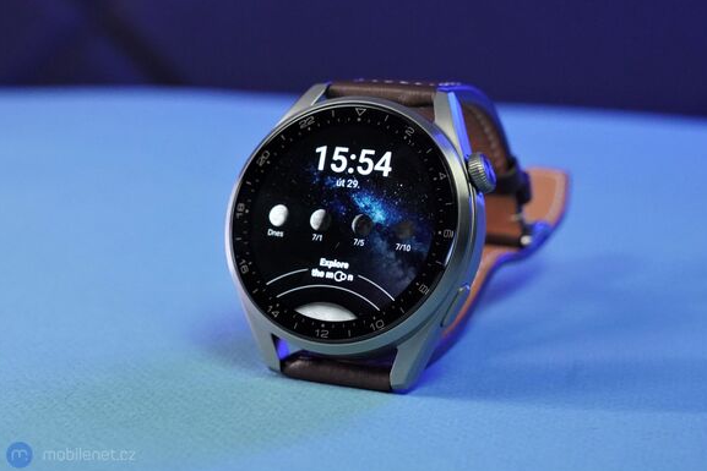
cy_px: 228
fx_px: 1316
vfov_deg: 20.3
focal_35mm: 67
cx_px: 372
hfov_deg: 30.1
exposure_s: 1/250
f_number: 8
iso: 6400
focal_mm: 63
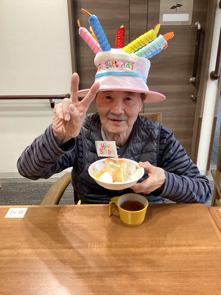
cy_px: 148
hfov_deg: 45.4
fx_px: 264
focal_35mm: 31
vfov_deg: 58.4
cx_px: 110
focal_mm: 3.3
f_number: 2.4
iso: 250
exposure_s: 1/60
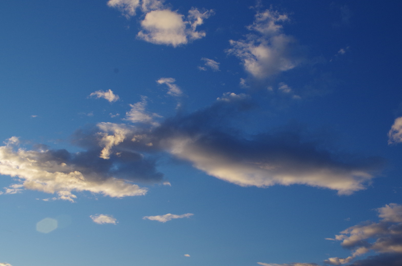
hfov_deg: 41.9
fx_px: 513
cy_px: 162
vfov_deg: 29.0
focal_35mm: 46
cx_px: 287
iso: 200
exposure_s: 1/50
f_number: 11
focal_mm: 20
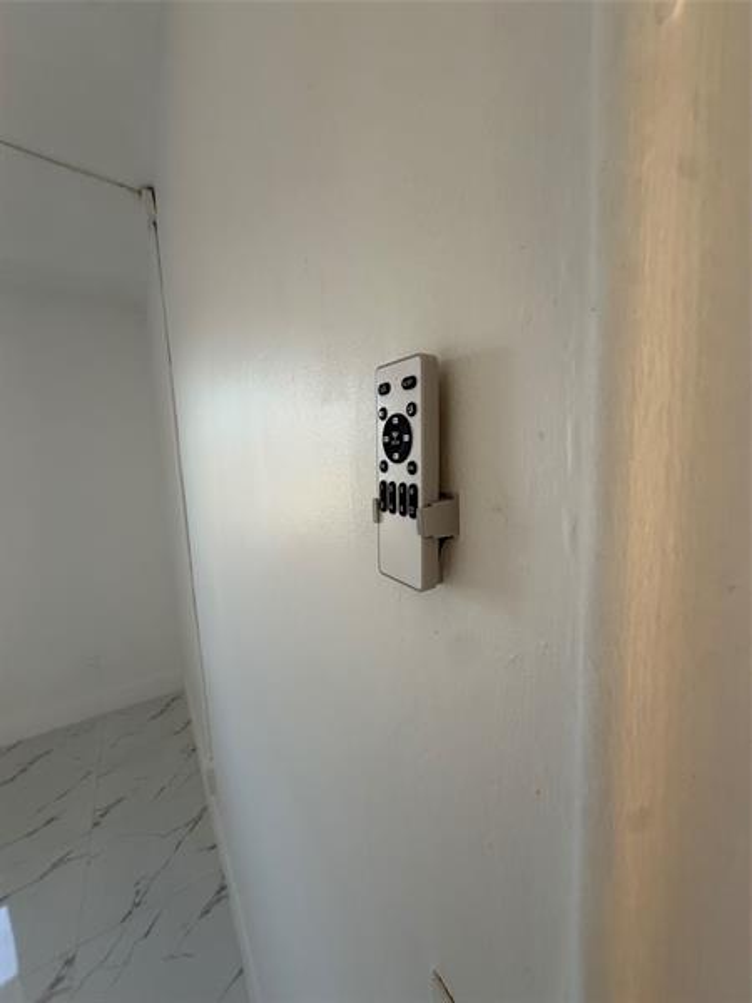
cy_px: 502
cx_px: 376
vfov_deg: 102.1
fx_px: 406
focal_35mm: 14
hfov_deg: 85.7
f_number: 2.2
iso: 160
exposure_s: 1/99
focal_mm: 2.22
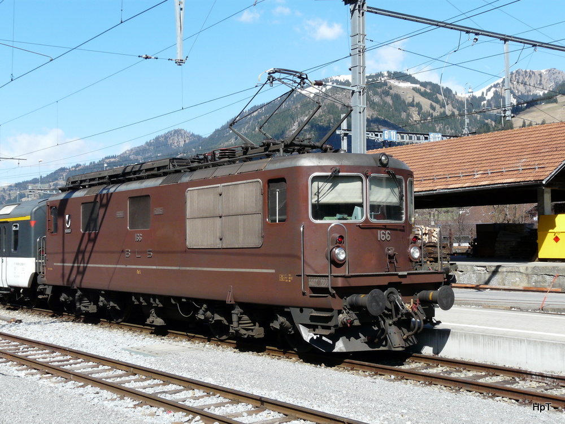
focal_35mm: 48
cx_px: 282
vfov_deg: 30.3
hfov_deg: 39.7
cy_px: 212
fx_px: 783
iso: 100
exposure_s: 1/400
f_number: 5.6
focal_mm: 7.9
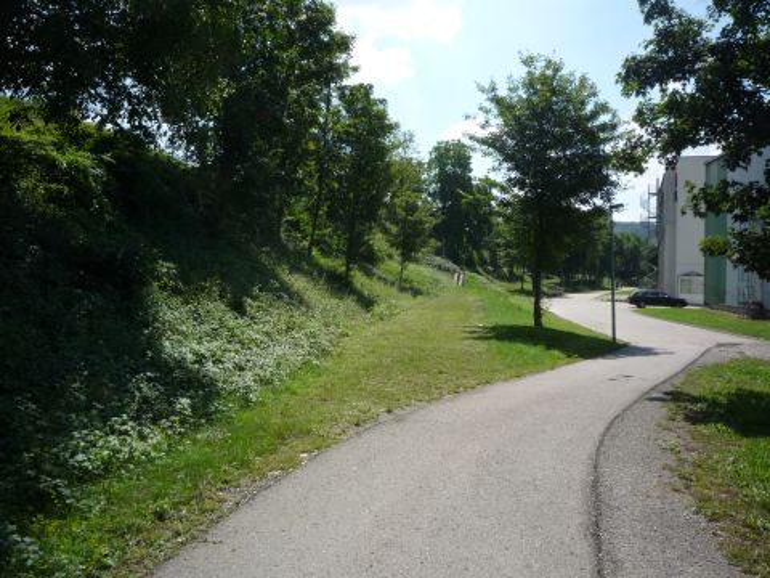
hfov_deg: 56.8
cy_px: 289
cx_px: 385
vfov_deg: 44.2
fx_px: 712
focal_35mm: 32
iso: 100
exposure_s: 1/400
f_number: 5.6
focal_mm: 5.2
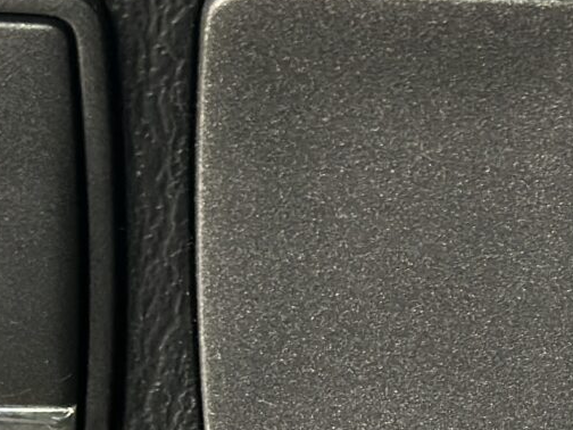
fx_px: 4039
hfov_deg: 8.1
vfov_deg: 6.0
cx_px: 586
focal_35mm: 244
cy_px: 567
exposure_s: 1/82
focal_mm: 6.86
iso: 125
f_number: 1.78
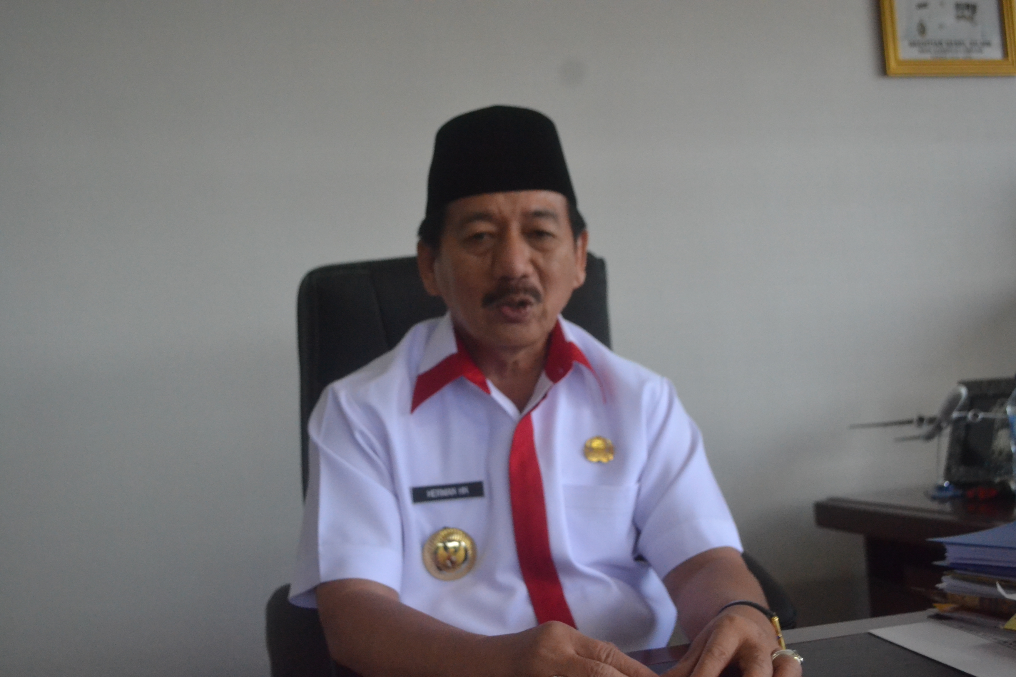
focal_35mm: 39
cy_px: 338
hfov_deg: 49.6
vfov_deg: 34.2
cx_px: 508
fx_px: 1101
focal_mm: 26
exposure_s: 1/400
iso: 3200
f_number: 4.2
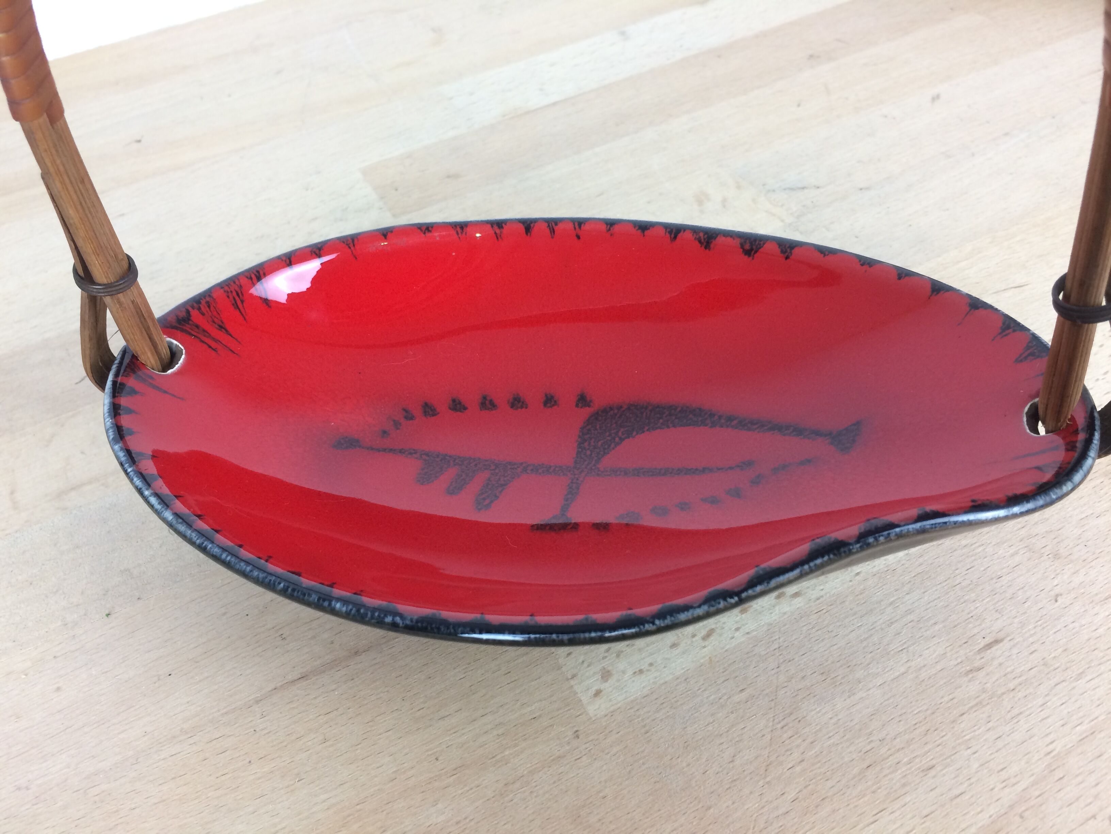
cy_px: 417
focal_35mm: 29
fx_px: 931
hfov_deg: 61.7
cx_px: 556
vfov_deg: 48.2
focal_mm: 4.15
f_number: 2.2
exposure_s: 1/33
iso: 50
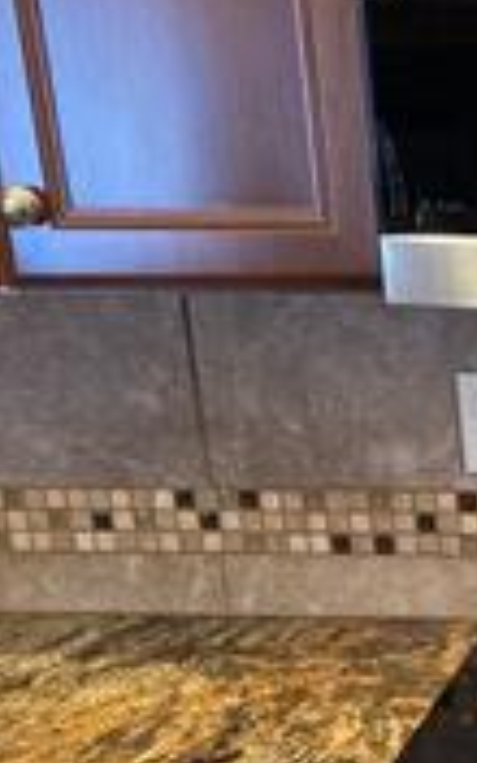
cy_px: 737
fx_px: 1685
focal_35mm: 81
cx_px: 774
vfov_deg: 24.5
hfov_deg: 14.7
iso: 400
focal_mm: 3.99
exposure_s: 1/30
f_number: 1.8
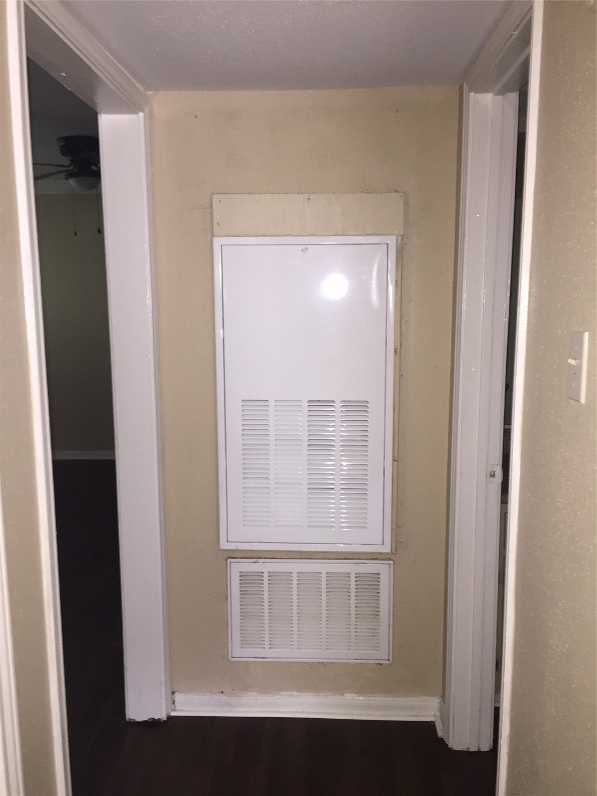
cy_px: 398
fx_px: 667
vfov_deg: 61.7
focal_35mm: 29
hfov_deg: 48.2
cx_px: 298
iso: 100
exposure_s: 1/16
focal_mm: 4.15
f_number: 2.2
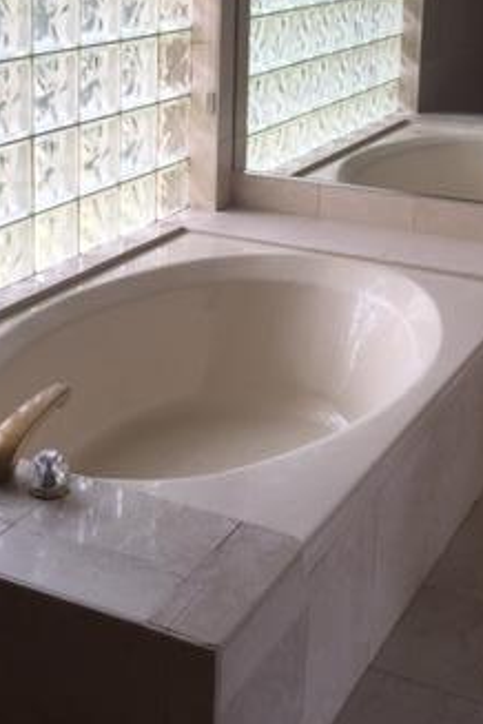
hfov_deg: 23.0
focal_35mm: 59
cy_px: 111
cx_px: 226
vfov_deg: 32.7
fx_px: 1187
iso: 32
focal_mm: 4.15
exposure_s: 1/123
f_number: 2.2
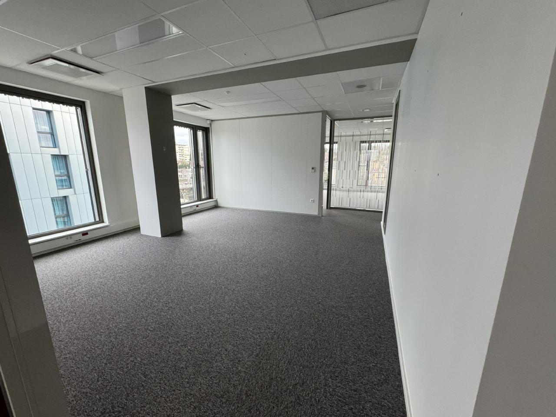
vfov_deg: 85.7
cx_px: 278
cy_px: 208
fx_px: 225
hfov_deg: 102.1
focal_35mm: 14
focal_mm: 2.22
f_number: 2.2
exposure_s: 1/100
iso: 250
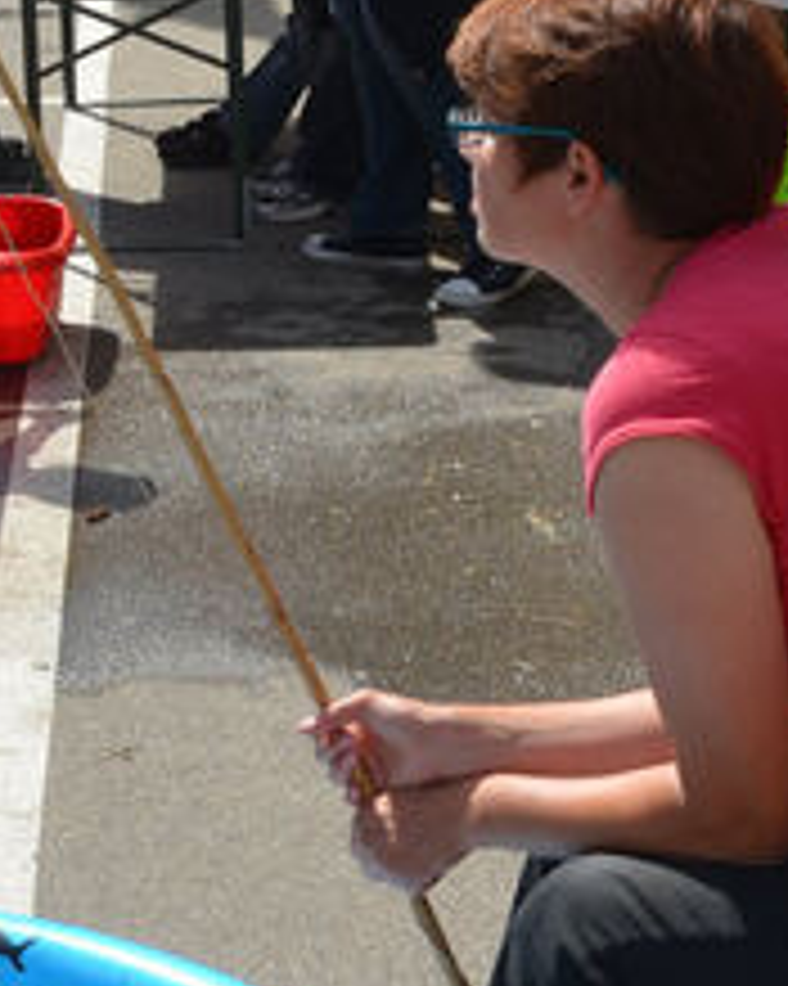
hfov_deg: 13.1
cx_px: -257
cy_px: 122
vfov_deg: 16.8
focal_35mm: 113
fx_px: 3296
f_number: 8
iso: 100
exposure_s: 1/250
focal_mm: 22
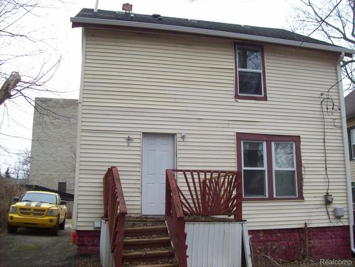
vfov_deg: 39.7
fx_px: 369
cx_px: 178
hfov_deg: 51.4
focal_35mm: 36
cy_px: 134
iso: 80
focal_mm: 6
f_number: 2.7
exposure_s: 1/193
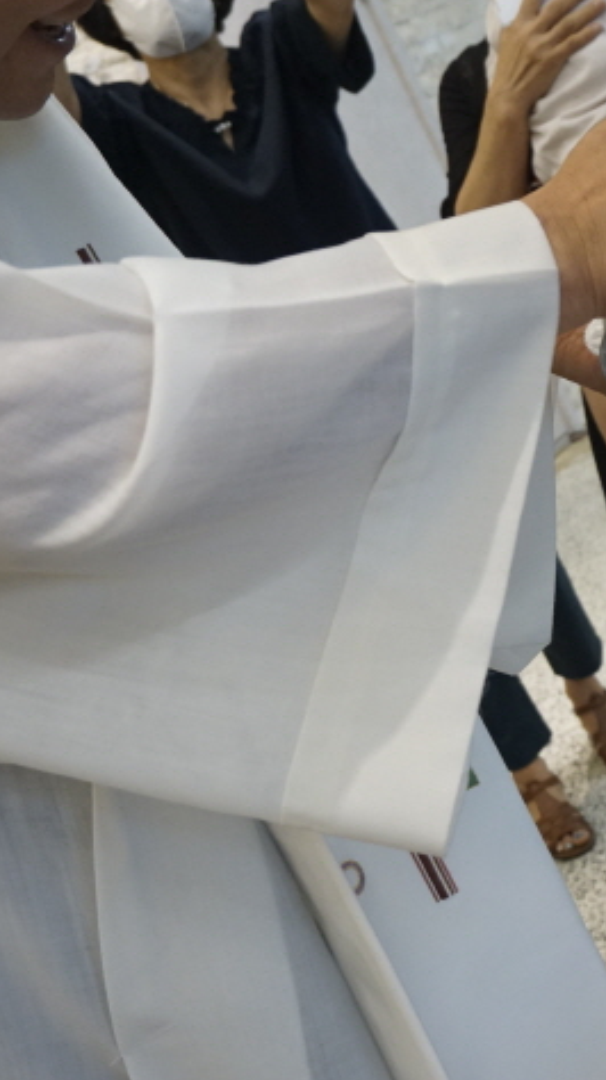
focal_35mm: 53
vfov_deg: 39.2
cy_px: 555
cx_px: 720
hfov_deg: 21.1
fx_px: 1517
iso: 1250
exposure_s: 1/160
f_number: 4
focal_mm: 20
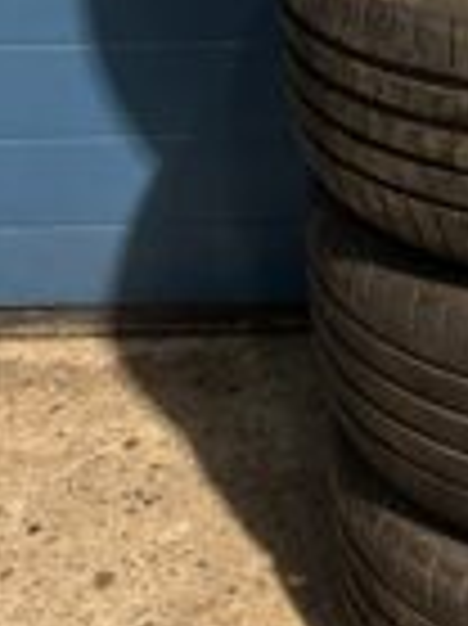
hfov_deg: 17.9
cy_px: -77
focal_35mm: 75
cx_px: 657
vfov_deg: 24.2
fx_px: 1354
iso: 500
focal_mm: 5.96
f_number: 1.6
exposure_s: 1/33
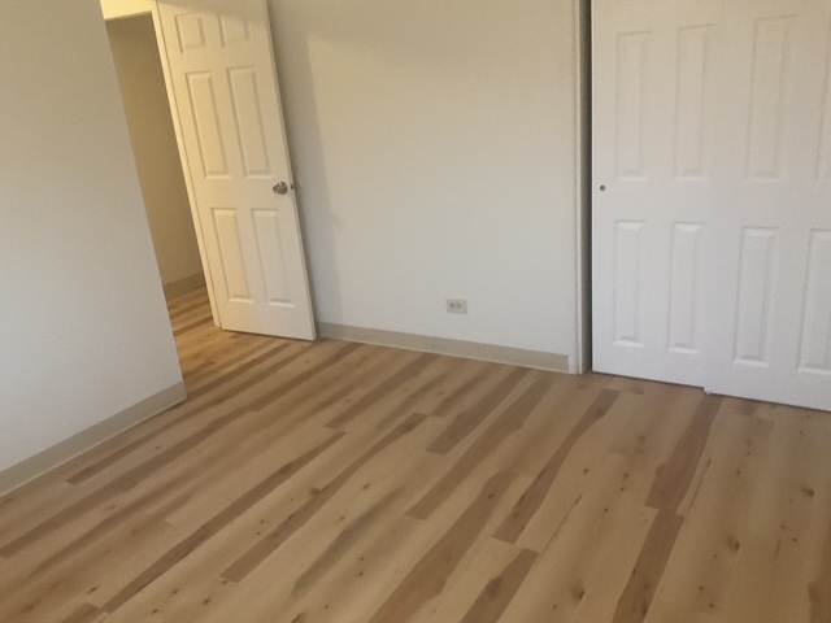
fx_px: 696
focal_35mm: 29
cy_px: 312
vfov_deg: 48.2
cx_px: 416
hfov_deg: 61.7
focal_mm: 3
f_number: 1.8
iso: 200
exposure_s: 1/60
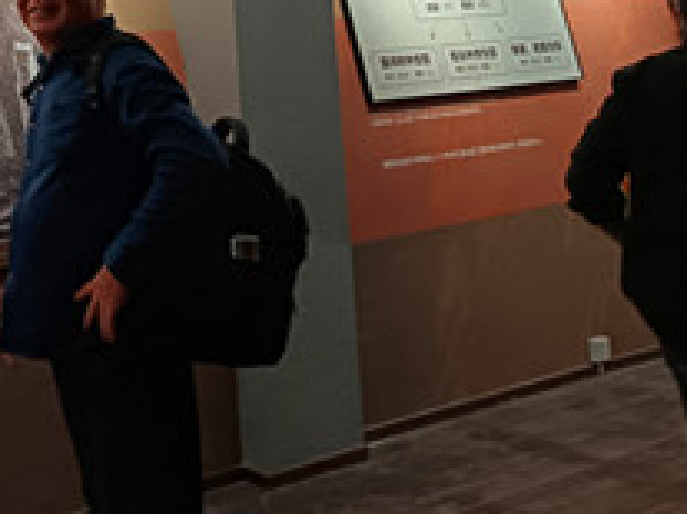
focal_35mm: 58
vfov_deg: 24.1
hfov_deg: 28.8
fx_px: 1150
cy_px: -2
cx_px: -136
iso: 2793
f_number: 1.75
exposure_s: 1/100
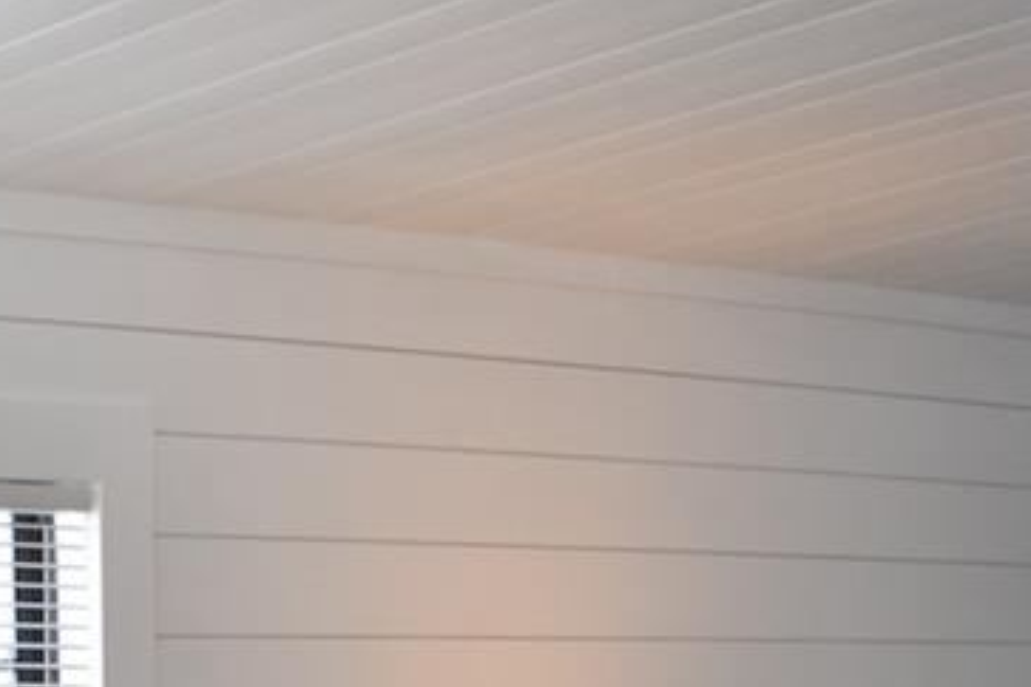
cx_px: -128
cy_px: 1442
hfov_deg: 16.6
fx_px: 3408
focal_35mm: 119
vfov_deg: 10.4
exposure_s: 1/200
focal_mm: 18
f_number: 5
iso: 560
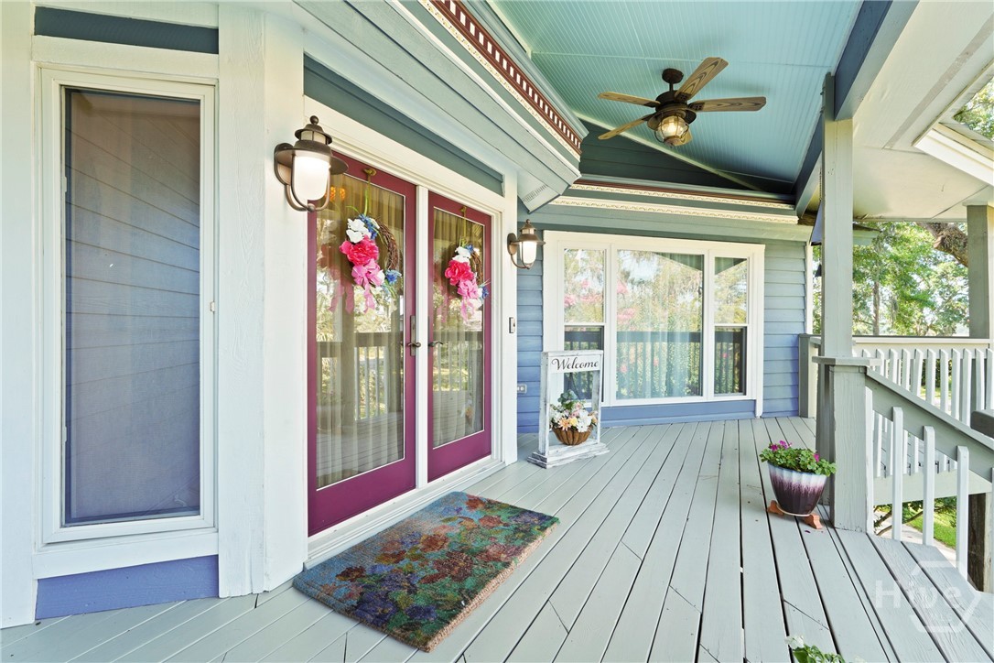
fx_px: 442
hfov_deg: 96.7
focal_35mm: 16
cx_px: 497
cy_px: 332
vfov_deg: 73.7
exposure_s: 1/6
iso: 320
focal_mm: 16
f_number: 9
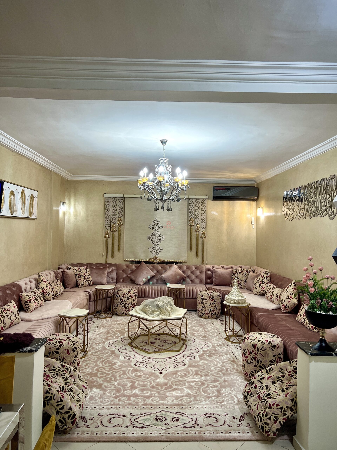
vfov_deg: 67.3
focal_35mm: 26
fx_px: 337
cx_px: 168
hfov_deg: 53.1
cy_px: 225
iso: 100
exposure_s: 1/50
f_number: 1.5
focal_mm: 5.7
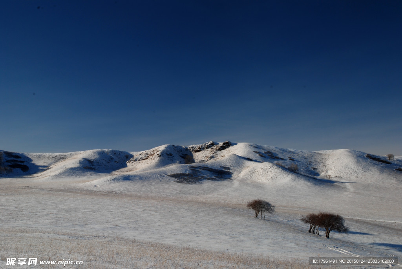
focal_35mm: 46
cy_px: 134
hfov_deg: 42.3
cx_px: 201
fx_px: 520
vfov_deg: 29.0
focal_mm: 31
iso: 100
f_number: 20
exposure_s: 1/40
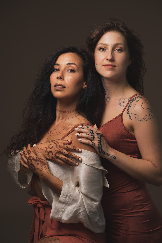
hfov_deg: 16.1
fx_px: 574
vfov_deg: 23.9
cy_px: 122
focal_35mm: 85
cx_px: 81
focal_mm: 85
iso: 50
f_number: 6.3
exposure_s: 1/125
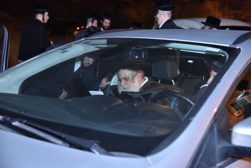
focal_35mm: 50
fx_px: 349
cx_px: 126
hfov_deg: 39.6
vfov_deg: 27.0
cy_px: 84
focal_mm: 50
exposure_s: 1/80
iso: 3200
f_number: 4
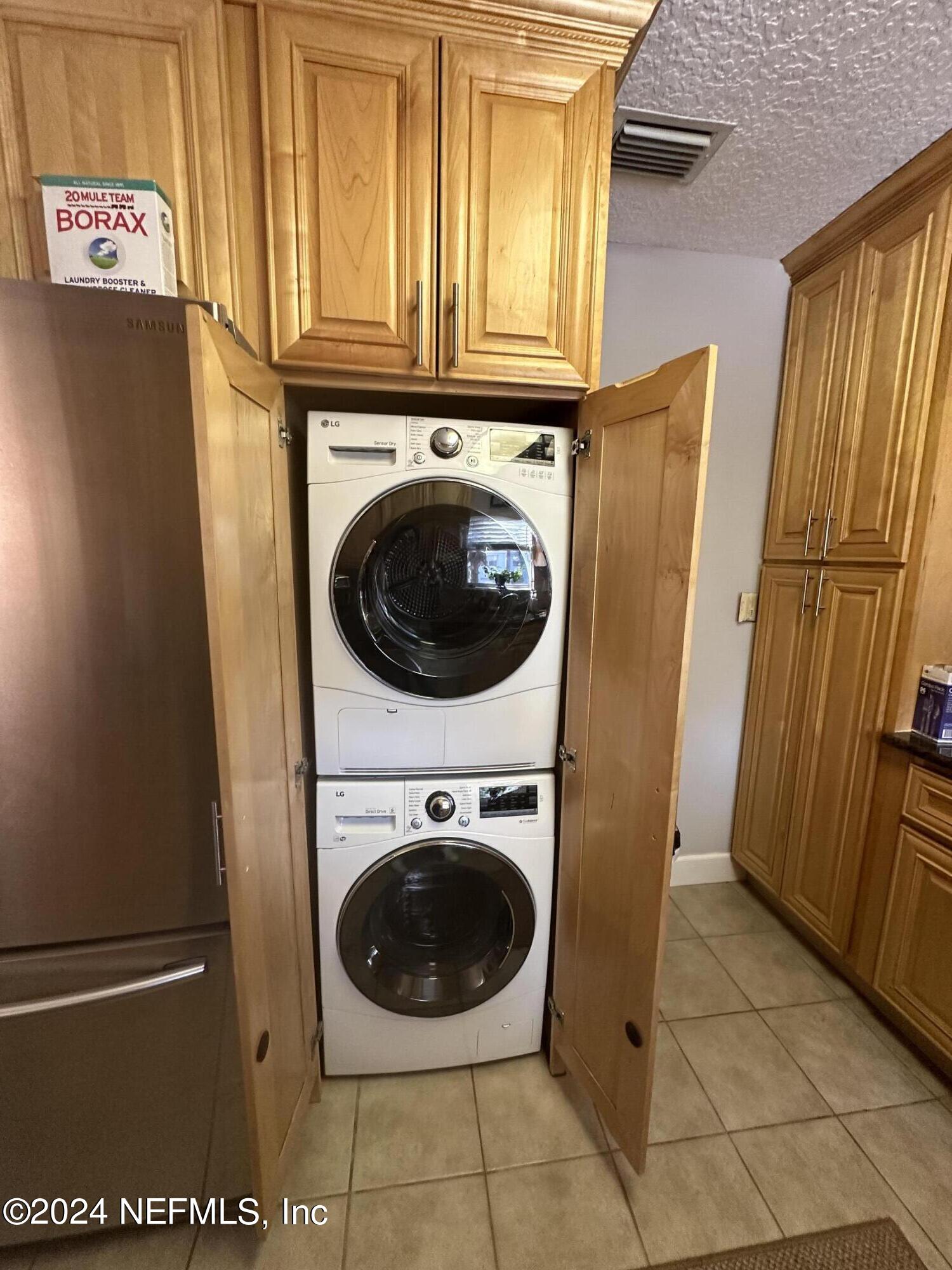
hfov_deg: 85.7
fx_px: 513
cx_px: 476
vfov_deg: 102.1
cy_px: 635
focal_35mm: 14
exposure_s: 1/60
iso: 320
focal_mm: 2.22
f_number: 2.2
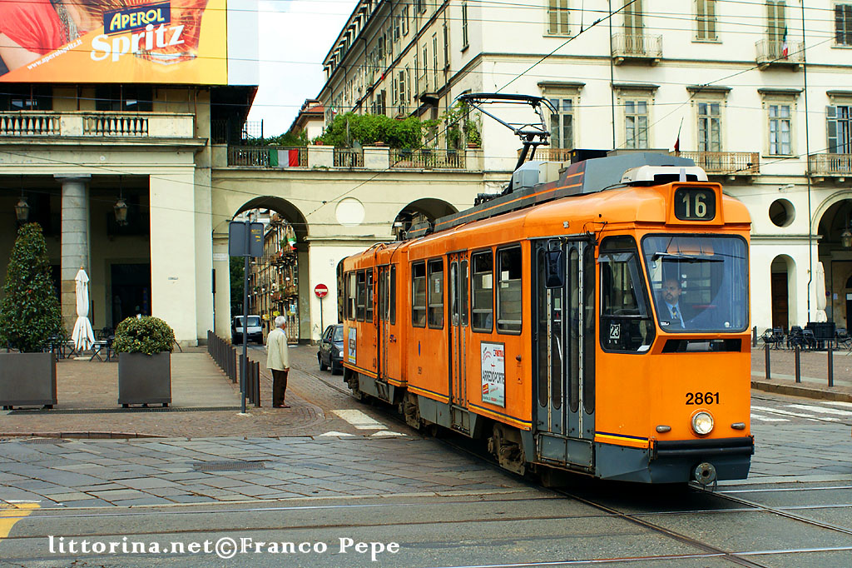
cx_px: 426
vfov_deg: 29.8
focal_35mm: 45
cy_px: 284
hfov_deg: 43.6
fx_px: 1065
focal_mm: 30
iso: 200
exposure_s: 1/500
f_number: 5
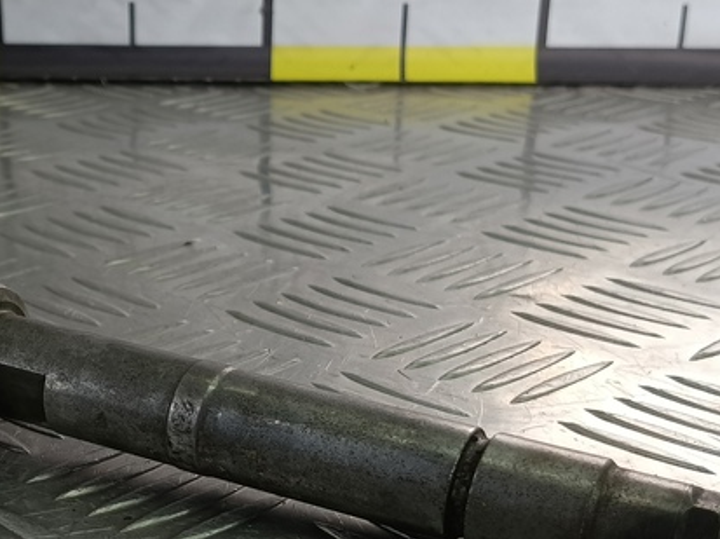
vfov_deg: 21.5
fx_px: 1392
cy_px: 473
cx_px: 192
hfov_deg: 28.6
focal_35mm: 67
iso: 73
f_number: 1.6
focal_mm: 4.11
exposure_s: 1/100
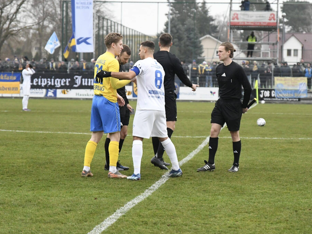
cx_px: 155
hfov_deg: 25.7
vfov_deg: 19.4
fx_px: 685
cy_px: 117
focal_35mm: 76
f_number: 2.8
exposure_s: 1/1600
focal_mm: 70
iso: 5000
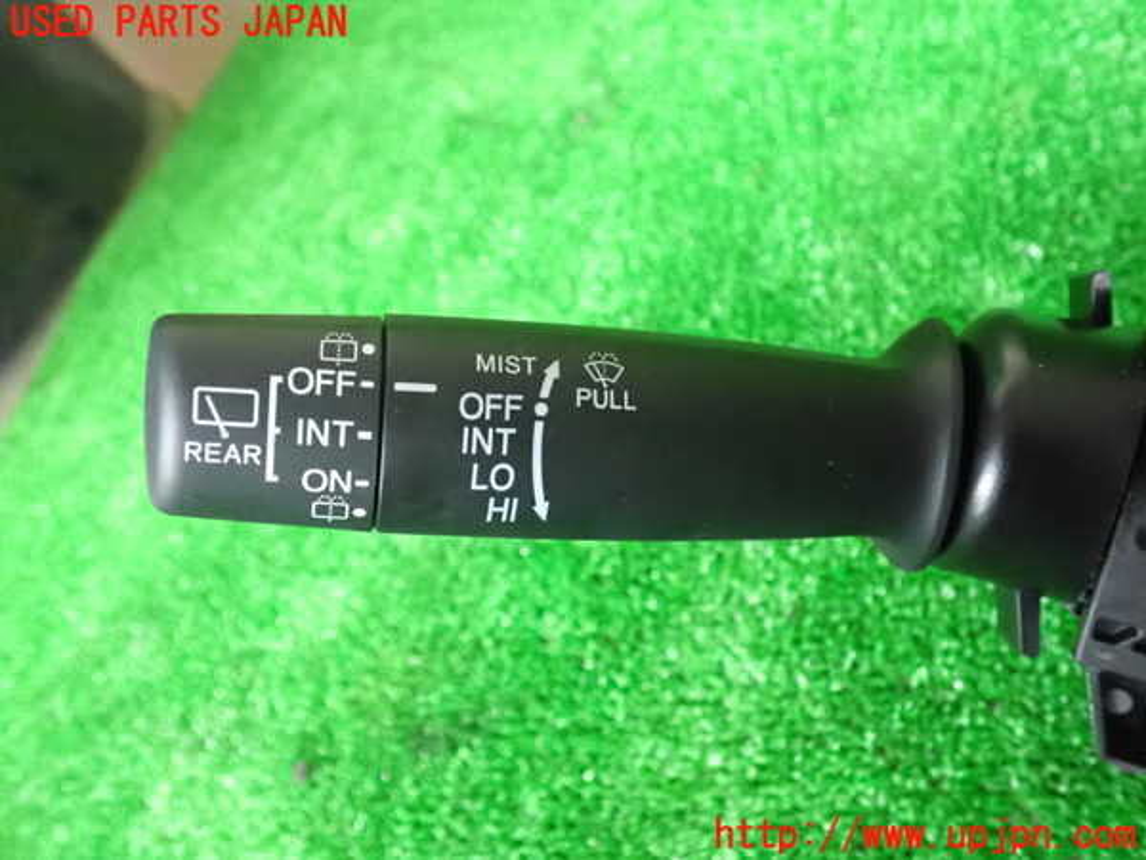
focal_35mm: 30
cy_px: 430
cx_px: 573
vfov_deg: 46.8
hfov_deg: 60.0
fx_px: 993
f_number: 2.3
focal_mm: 5.4
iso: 2000
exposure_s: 1/160
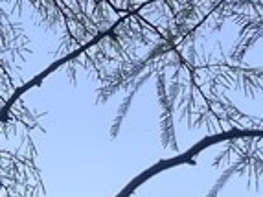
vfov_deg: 7.3
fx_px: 1359
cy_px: -403
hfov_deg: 10.5
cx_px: -189
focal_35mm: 179
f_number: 1.6
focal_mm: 5.1
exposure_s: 1/144
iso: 32
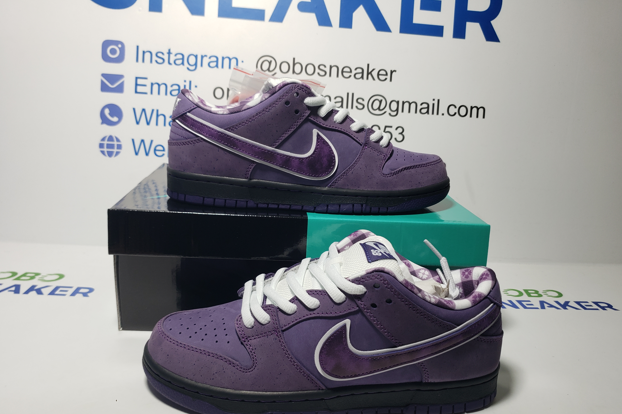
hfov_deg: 65.5
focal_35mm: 28
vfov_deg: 46.2
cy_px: 240
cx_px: 312
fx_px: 484
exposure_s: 1/340
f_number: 1.5
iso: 50
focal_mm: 4.3
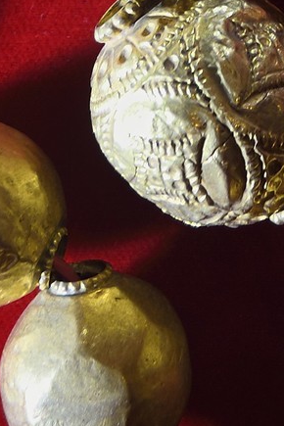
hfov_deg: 5.1
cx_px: 605
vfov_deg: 7.3
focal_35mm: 265
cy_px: -555
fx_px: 3136
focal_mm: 48
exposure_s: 1/2.5
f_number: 11
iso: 200
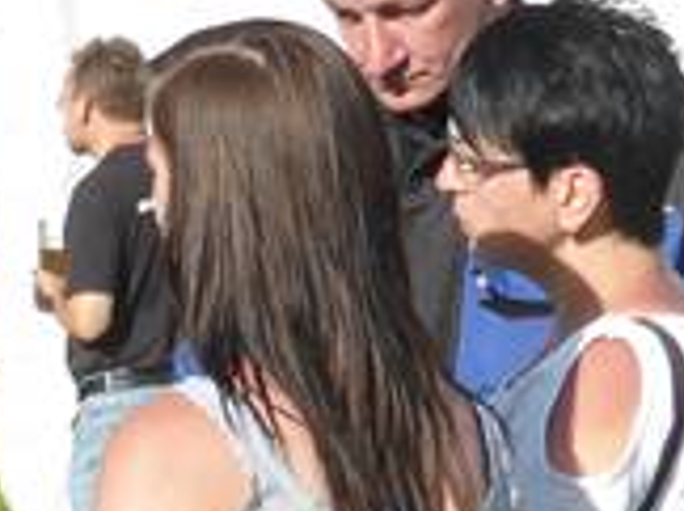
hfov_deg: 6.8
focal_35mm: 289
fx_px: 5702
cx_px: -262
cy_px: 900
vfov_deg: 5.1
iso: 100
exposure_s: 1/320
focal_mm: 9.7
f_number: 4.6
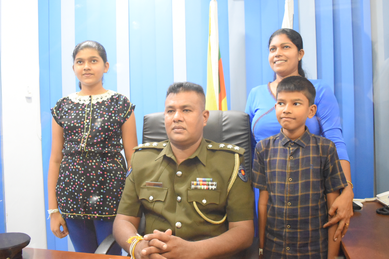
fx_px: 357
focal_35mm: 33
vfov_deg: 40.0
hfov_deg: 57.2
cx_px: 194
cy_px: 130
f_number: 3.8
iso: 5600
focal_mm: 22
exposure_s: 1/60
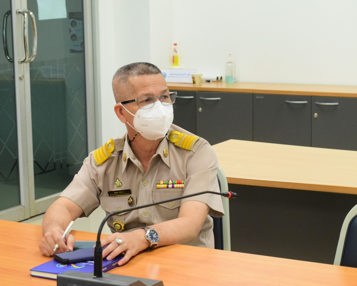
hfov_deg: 22.5
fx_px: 898
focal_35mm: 85
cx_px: 153
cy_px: 144
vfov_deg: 18.1
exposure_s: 1/100
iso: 3200
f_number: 7.1
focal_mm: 50
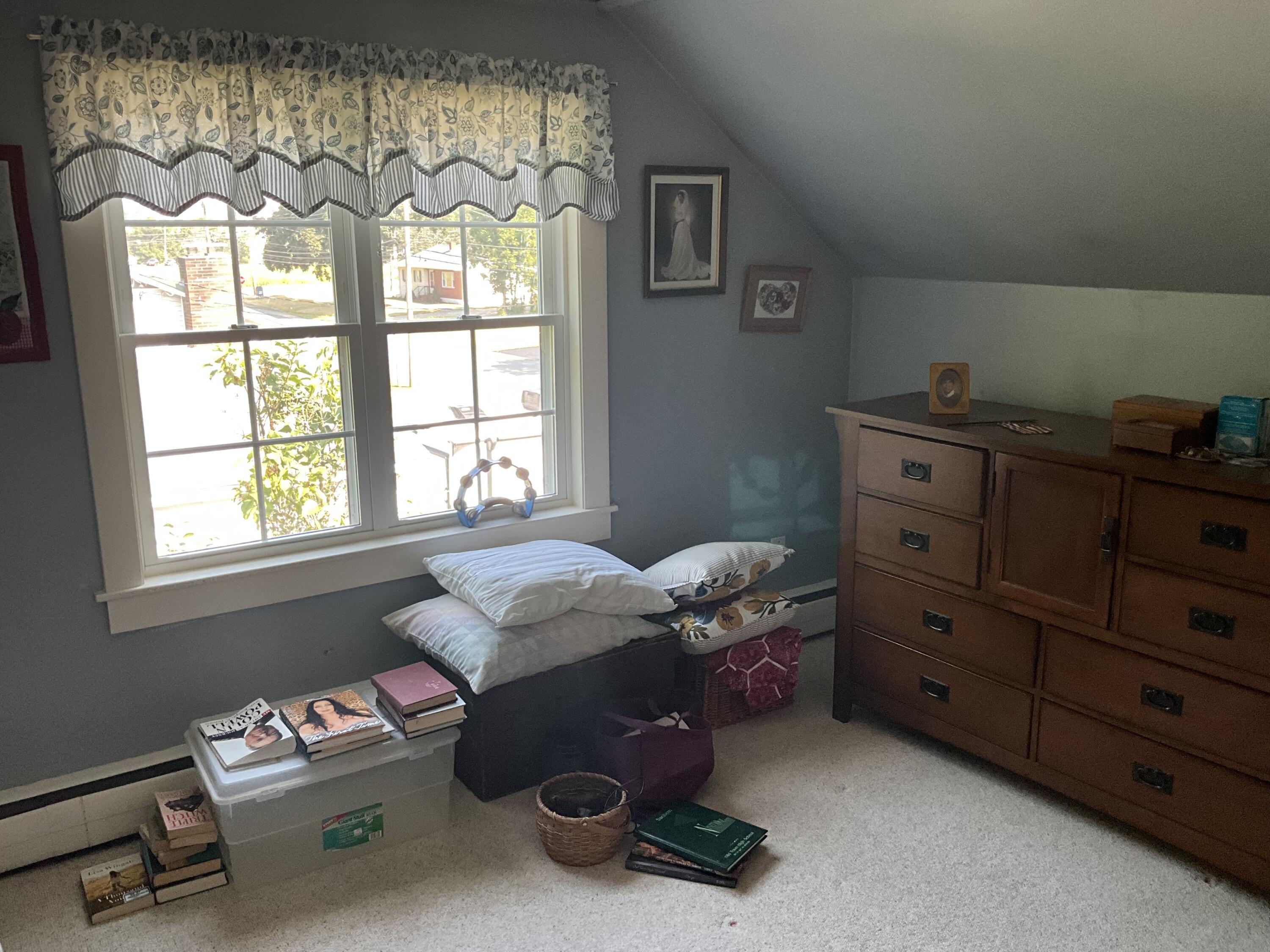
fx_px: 1064
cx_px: 635
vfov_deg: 48.2
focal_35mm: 29
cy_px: 476
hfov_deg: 61.7
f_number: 1.8
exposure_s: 1/62
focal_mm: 3
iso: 64
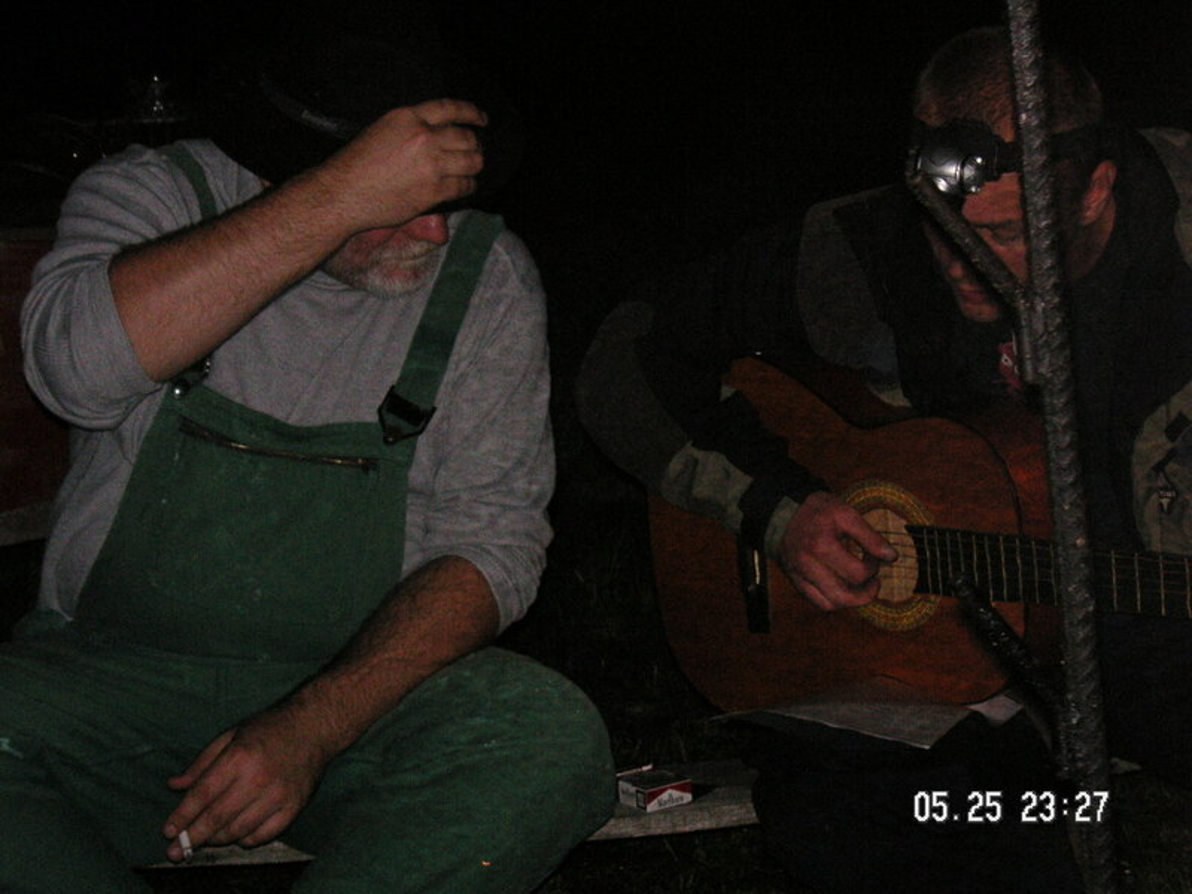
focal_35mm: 105
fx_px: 3616
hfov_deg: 18.7
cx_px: 596
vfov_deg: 14.1
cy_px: 447
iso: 160
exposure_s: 1/105
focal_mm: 17.1
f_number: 5
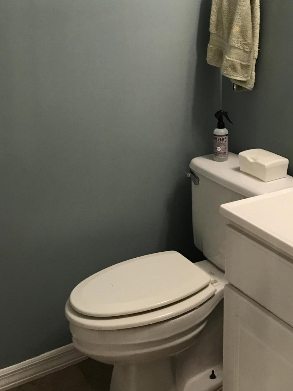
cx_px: 246
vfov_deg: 37.0
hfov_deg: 28.3
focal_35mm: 50
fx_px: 564
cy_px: 86
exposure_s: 1/15
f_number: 1.8
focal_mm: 3.99
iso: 40
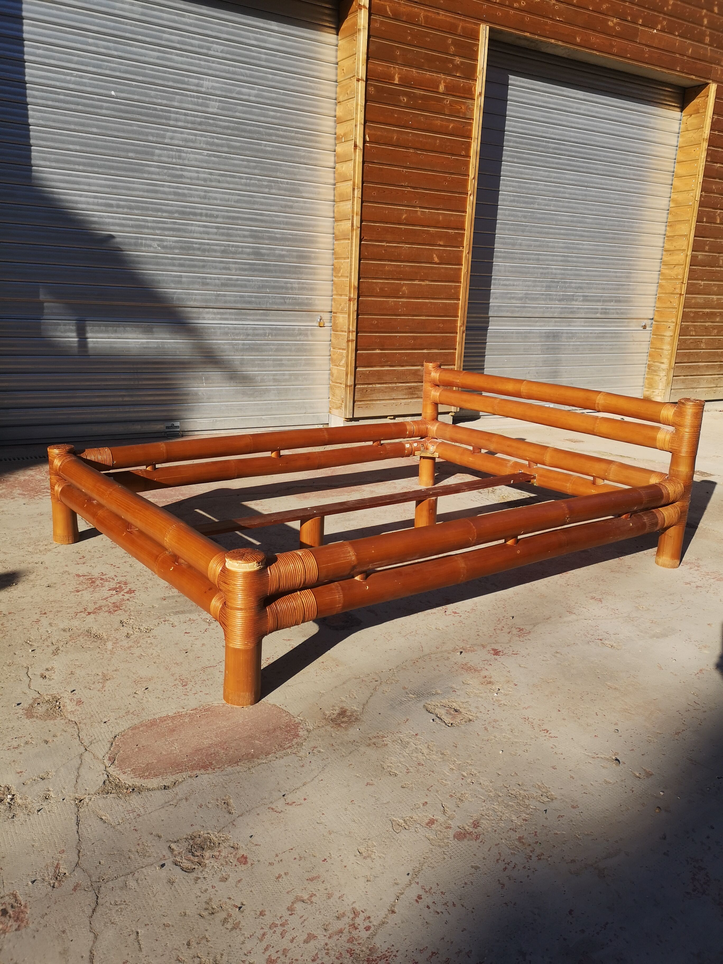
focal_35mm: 27
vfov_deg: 65.3
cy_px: 482
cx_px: 362
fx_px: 752
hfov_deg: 51.4
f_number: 1.8
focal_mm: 5.58
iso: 50
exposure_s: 1/1996
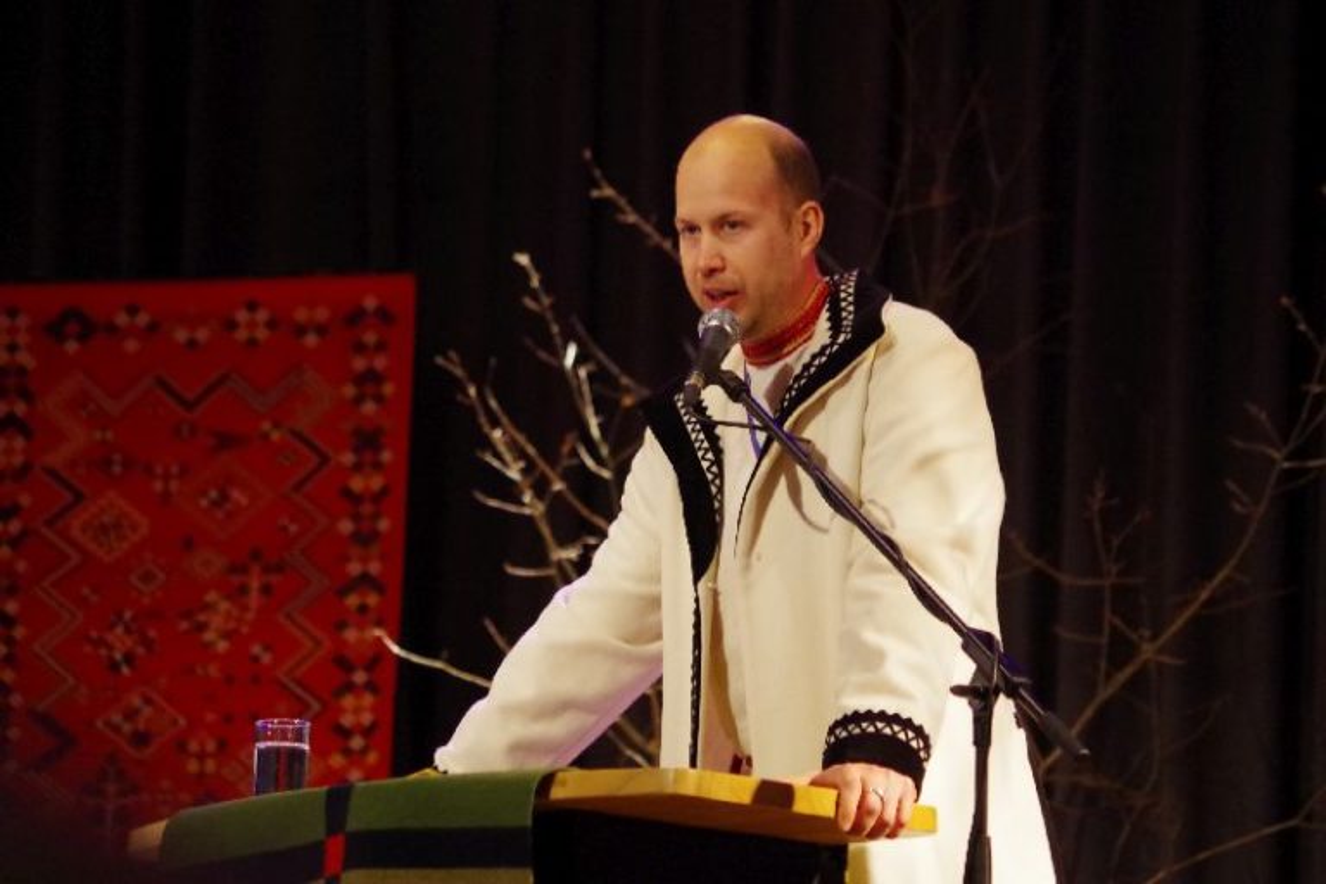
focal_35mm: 187
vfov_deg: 7.3
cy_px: 442
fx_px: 6887
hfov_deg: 11.0
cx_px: 663
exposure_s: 1/100
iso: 3200
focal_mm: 125
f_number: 4.5
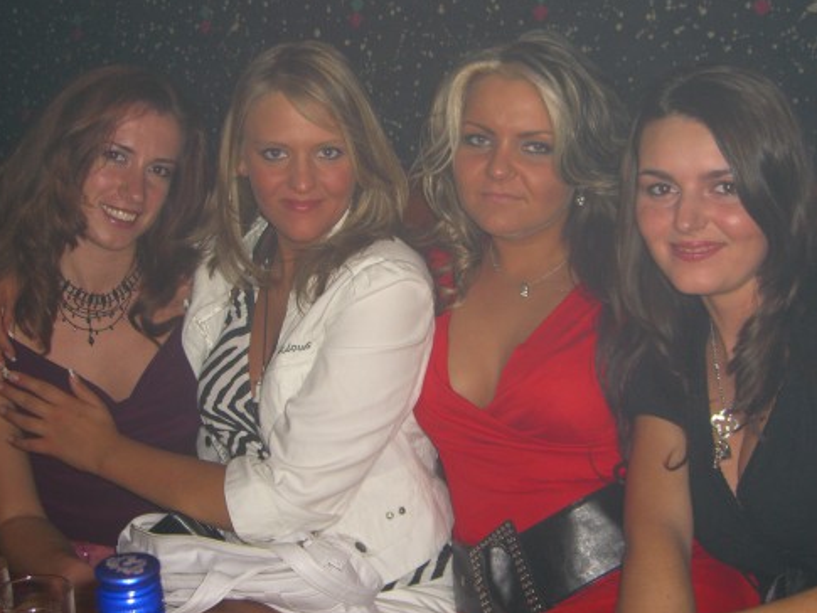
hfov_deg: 40.4
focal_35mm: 47
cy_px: 264
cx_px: 406
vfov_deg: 30.9
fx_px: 1110
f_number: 2.8
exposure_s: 1/60
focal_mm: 7.9
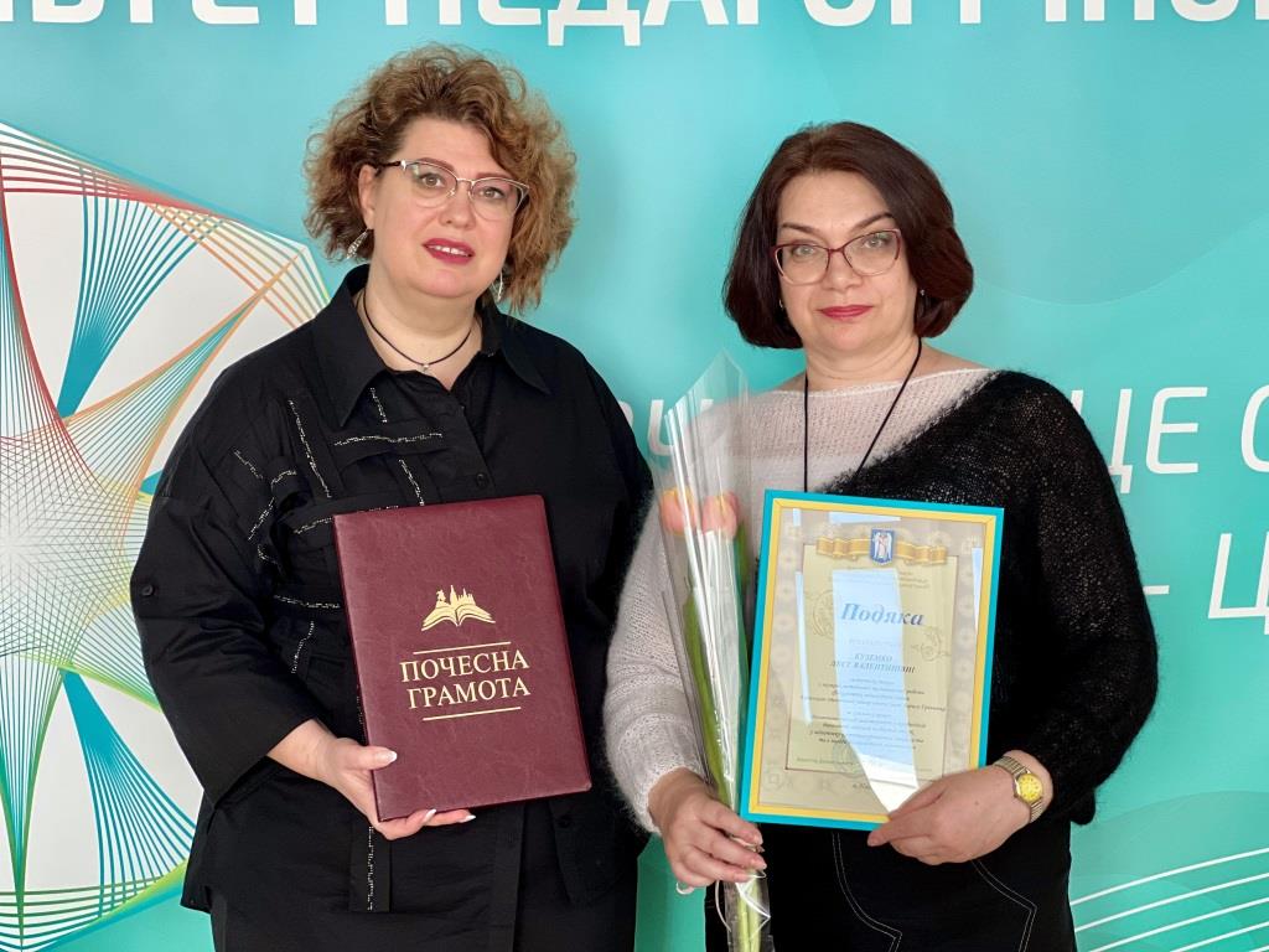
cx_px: 634
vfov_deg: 19.1
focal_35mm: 77
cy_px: 476
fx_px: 2823
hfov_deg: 25.3
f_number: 2.8
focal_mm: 9
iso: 250
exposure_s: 1/89
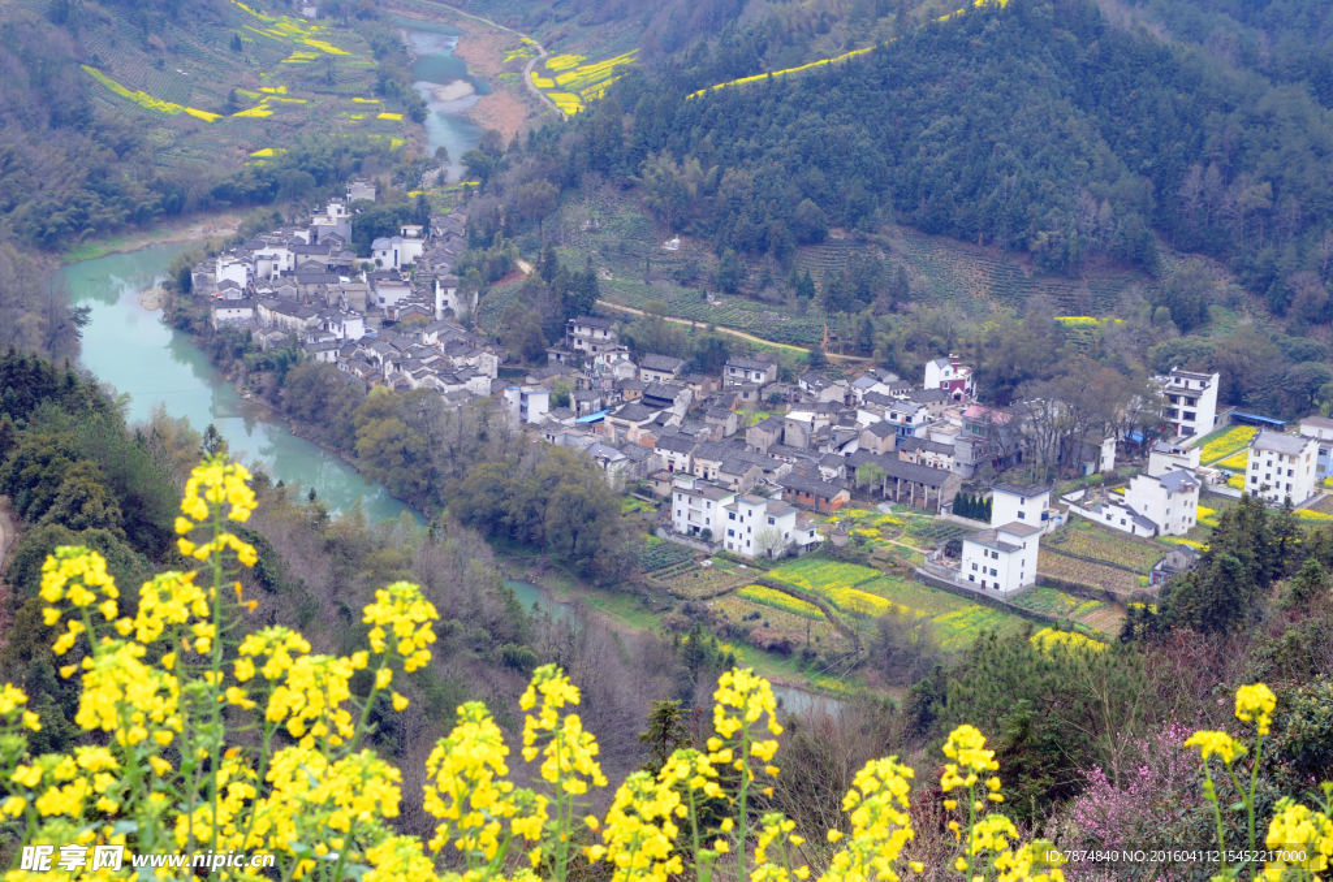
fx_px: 2494
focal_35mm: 68
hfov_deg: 29.9
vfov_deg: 20.1
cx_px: 666
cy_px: 441
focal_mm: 45
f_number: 11
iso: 125
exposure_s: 1/50
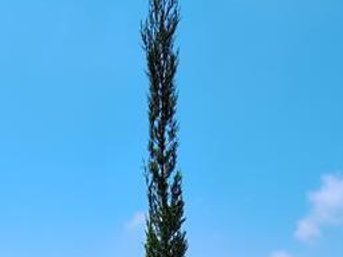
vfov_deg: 20.2
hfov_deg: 36.8
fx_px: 515
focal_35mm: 52
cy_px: 462
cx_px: 170
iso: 40
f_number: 2.2
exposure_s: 1/1653
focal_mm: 1.74
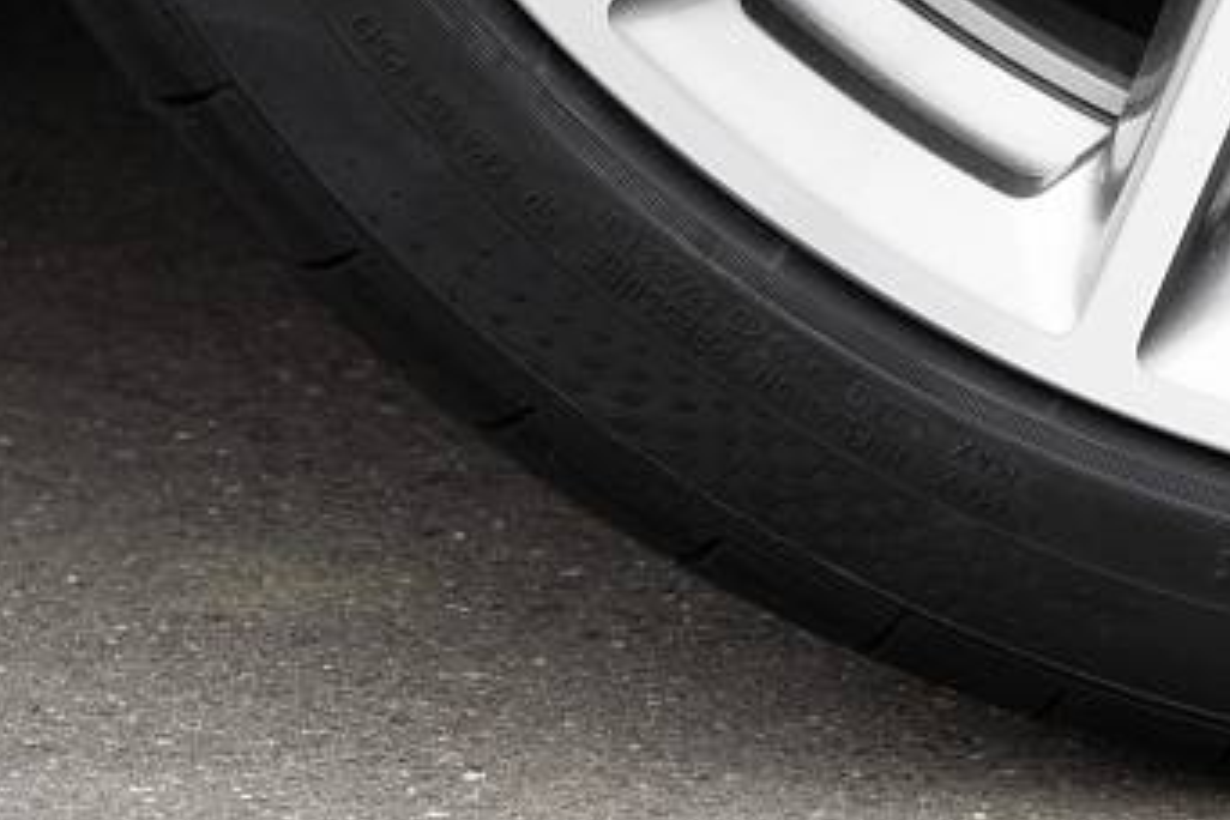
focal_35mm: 701
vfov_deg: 2.0
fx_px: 23949
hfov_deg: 2.9
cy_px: -1386
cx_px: 1906
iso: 100
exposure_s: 1/13
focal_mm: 120
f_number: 8
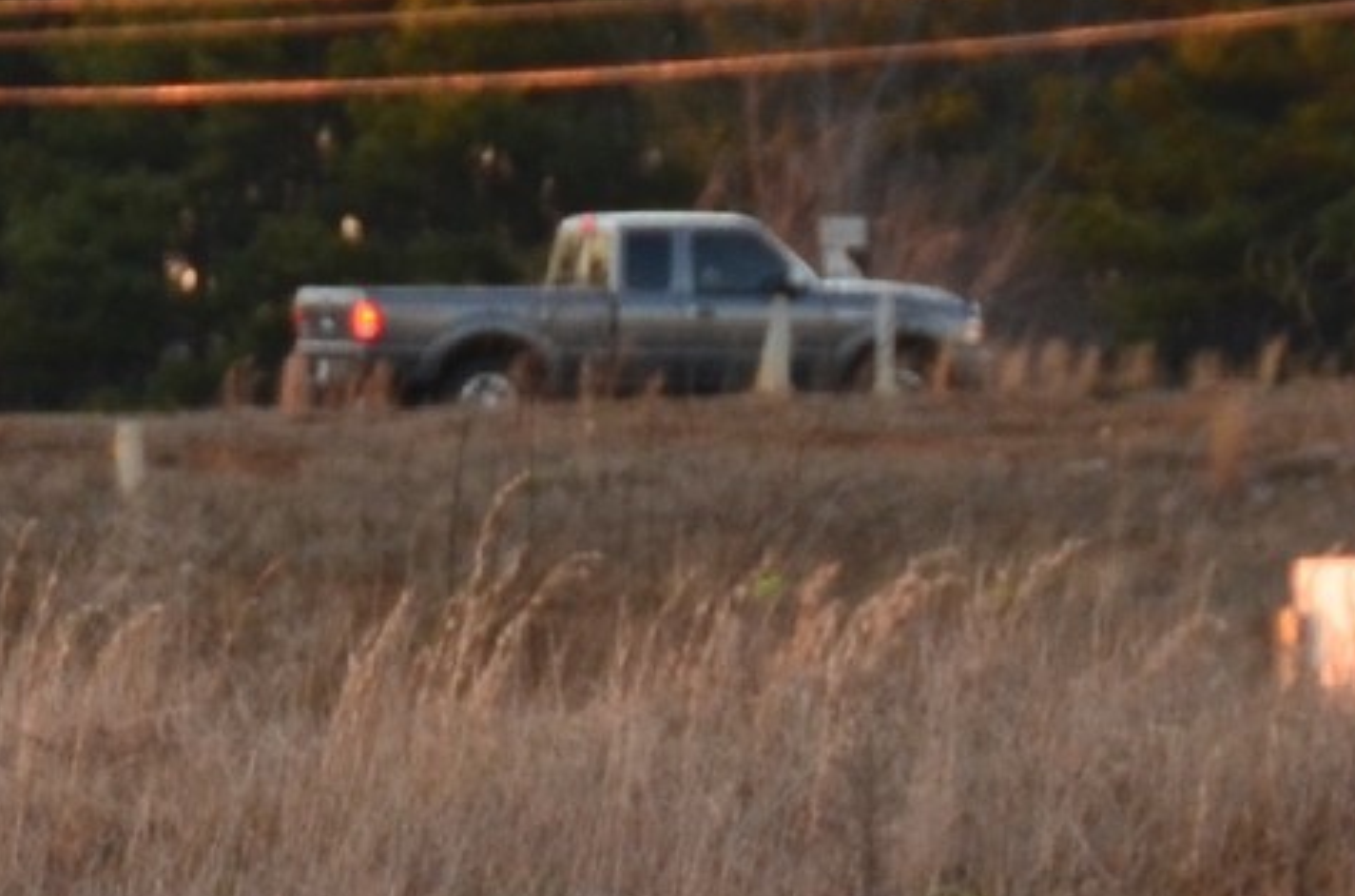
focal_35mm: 751
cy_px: 2000
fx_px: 28178
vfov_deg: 1.8
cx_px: 171
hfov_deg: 2.8
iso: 400
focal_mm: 95
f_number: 10
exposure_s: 1/50
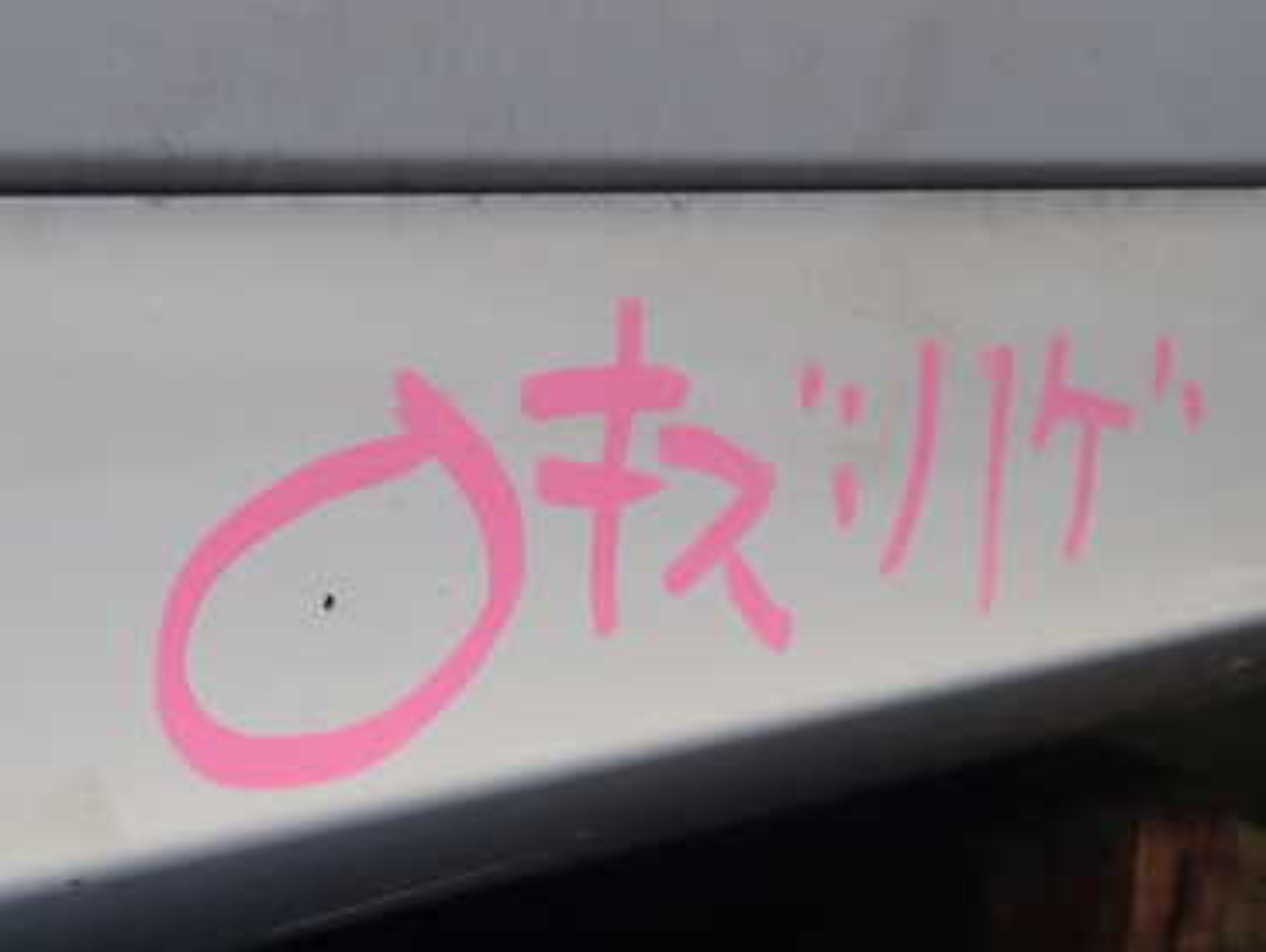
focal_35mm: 49
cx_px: 259
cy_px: 631
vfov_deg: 29.5
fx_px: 1794
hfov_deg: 37.5
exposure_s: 1/40
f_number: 2.3
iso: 200
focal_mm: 5.4
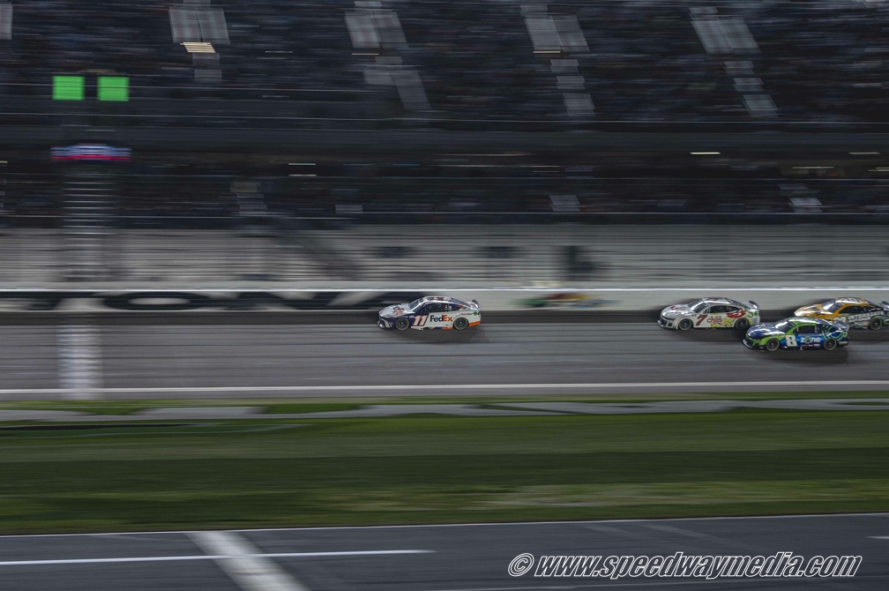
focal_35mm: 70
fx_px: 1727
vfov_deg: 19.4
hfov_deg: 28.9
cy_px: 296
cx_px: 444
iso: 200
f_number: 5
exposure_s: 1/60
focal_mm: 70
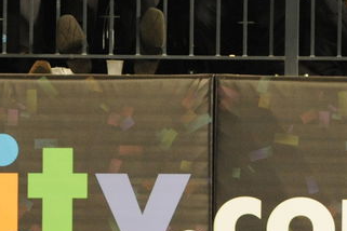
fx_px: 25175
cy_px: 463
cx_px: 12
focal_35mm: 2612
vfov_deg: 0.5
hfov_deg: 0.8
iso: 3200
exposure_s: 1/250
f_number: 6.3
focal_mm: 600
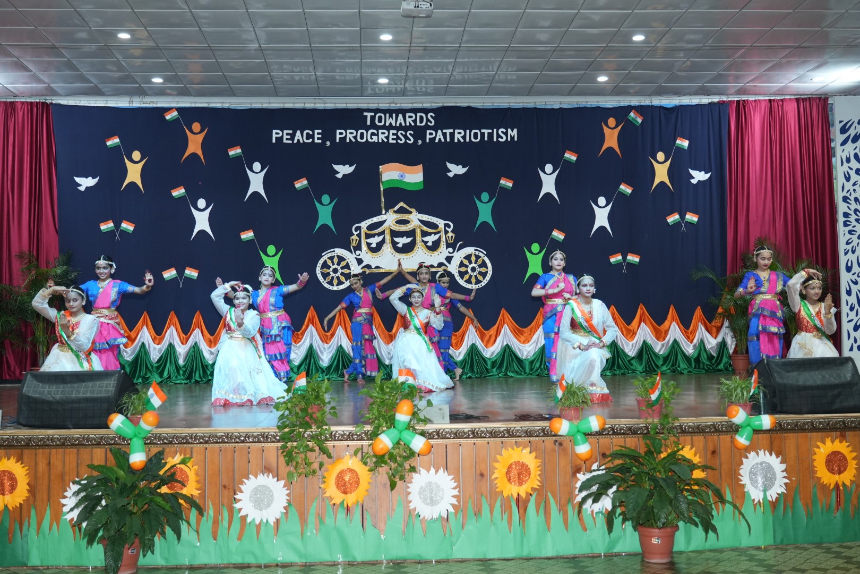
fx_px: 955
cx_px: 430
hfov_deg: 48.5
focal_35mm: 40
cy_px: 287
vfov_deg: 33.4
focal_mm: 40
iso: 1600
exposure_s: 1/200
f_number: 4.5
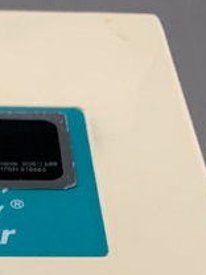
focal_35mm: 101
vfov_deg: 17.4
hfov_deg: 14.0
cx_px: -73
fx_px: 801
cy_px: 422
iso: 160
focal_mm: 4.25
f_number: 1.8
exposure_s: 1/60
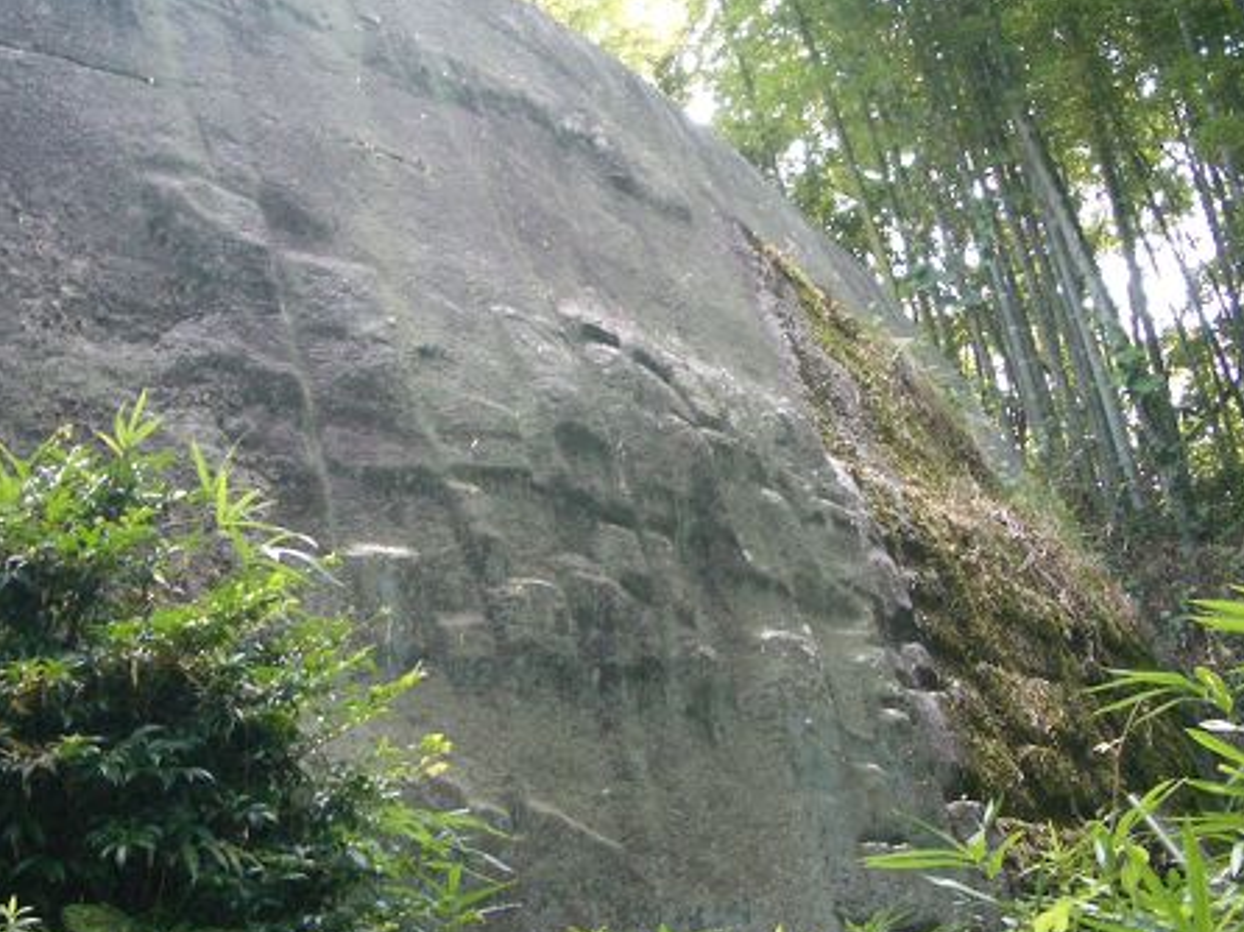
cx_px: 524
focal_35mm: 51
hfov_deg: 37.4
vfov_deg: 28.4
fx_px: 1832
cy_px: 576
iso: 100
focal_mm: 5.8
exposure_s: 1/80
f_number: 2.6
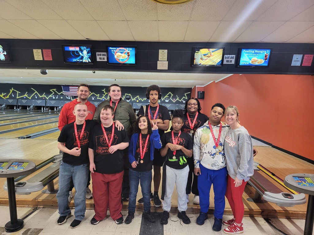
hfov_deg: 71.6
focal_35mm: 24
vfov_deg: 56.8
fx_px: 218
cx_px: 157
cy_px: 118
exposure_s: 1/40
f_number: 1.8
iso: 400
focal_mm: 5
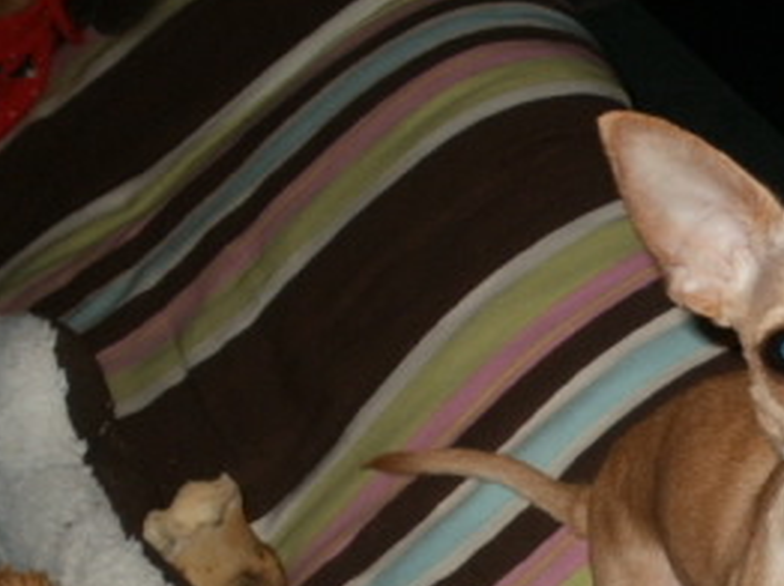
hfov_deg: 21.1
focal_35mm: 88
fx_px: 1991
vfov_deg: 16.4
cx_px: 886
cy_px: 580
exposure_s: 1/30
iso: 125
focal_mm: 6.3
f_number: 3.5
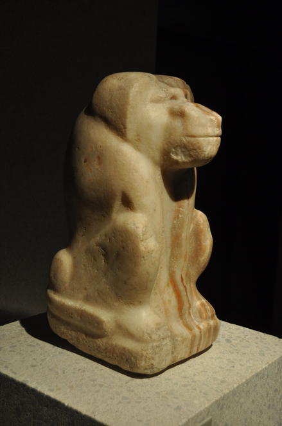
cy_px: 213
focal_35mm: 48
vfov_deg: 41.2
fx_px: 566
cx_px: 141
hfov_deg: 28.0
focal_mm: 32
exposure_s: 1/200
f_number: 7.1
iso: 1000
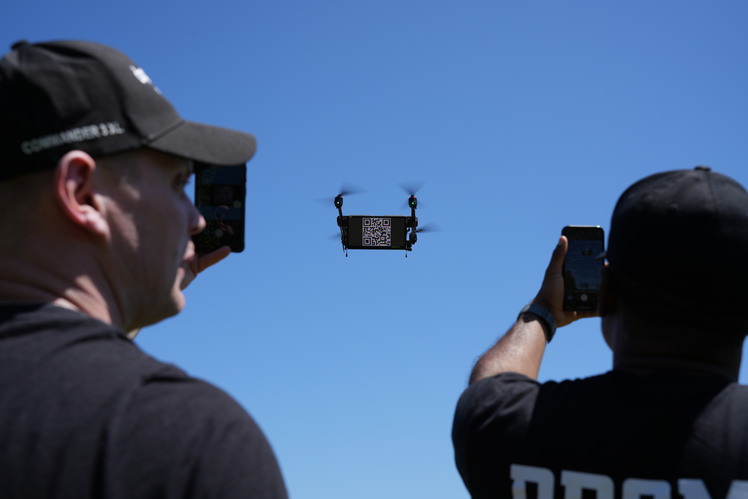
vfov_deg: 34.2
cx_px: 374
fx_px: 810
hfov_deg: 49.6
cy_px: 250
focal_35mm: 39
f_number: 8
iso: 100
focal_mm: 39
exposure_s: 1/320
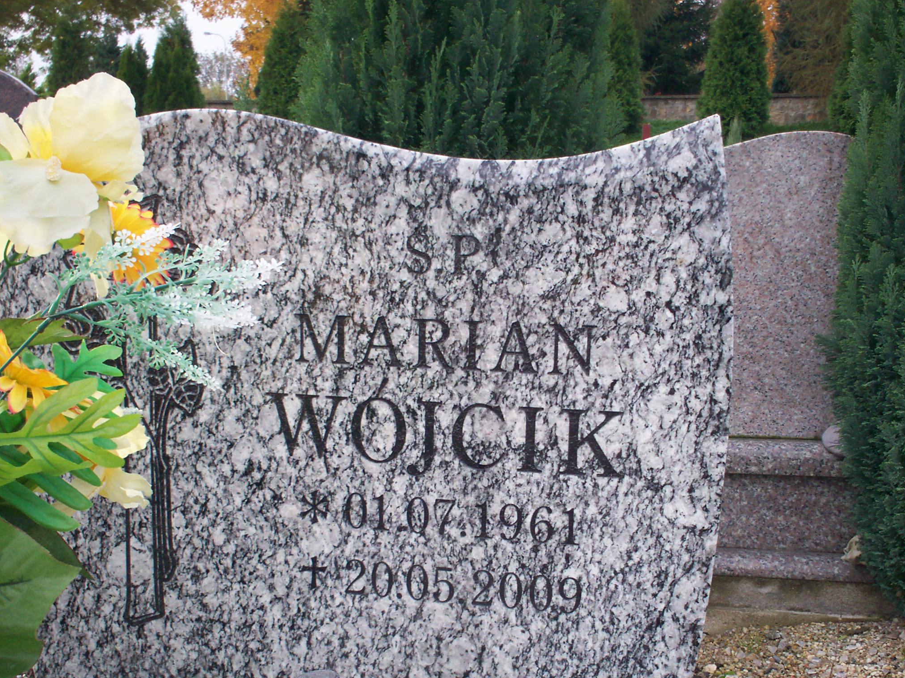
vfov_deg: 31.4
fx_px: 1203
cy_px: 432
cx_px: 498
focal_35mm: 46
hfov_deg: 41.2
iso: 100
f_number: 4.5
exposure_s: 1/71.7
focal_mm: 6
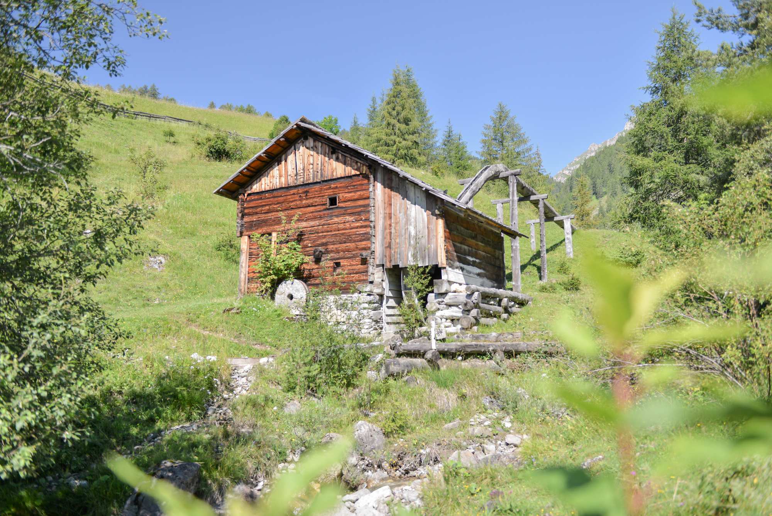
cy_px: 258
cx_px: 386
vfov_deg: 45.0
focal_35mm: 29
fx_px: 622
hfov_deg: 63.6
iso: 400
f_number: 2.8
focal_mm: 29
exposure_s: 1/640
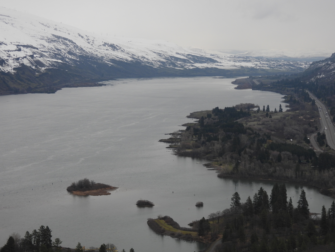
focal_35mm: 85
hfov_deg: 23.0
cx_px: 168
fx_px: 823
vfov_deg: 17.4
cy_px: 126
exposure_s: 1/400
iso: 100
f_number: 4
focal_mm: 15.2
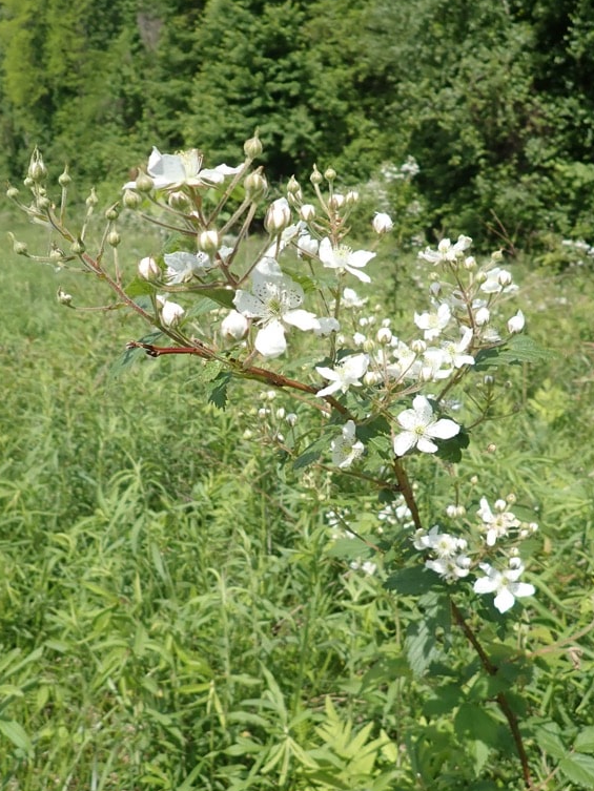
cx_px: 311
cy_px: 383
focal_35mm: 34
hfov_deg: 41.8
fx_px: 778
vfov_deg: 53.9
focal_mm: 4.5
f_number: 2
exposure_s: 1/2000
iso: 100
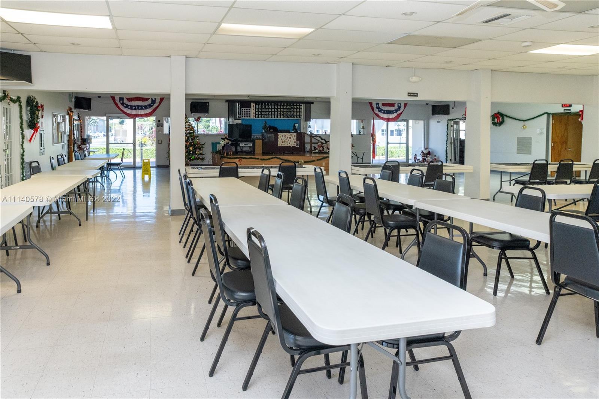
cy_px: 200
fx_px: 399
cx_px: 300
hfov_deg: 73.8
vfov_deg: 53.1
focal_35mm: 24
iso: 1600
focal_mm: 24
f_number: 6.3
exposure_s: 1/200
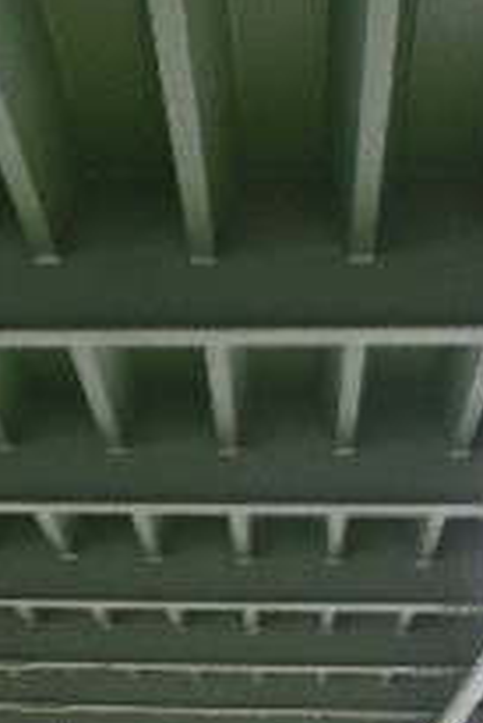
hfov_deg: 12.7
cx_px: -162
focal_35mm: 104
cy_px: 316
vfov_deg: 19.6
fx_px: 2089
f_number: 3.5
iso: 50
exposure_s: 1/28.2
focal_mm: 8.9
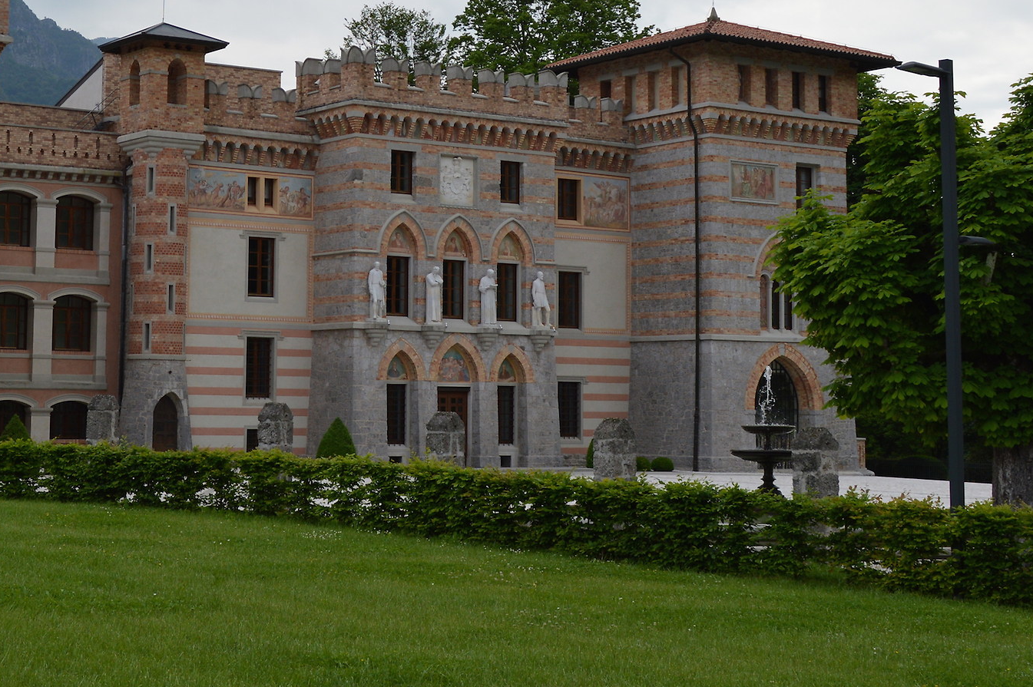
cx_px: 348
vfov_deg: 20.1
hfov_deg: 29.9
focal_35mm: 67
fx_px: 1918
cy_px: 151
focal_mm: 25
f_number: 5.6
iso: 200
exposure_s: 1/800
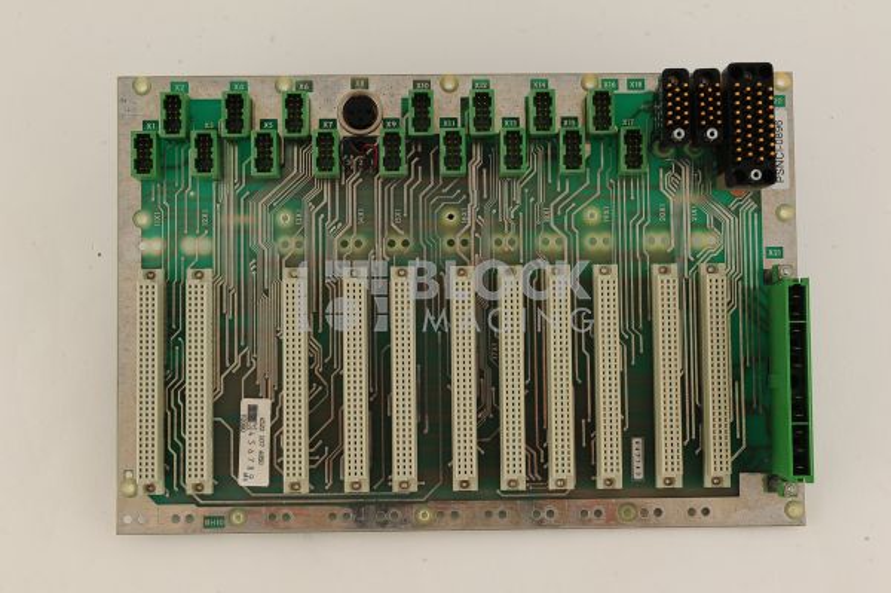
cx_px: 446
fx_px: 1236
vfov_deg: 26.9
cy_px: 296
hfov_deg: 39.6
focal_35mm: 50
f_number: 13
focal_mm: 50
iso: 1600
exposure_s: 1/125
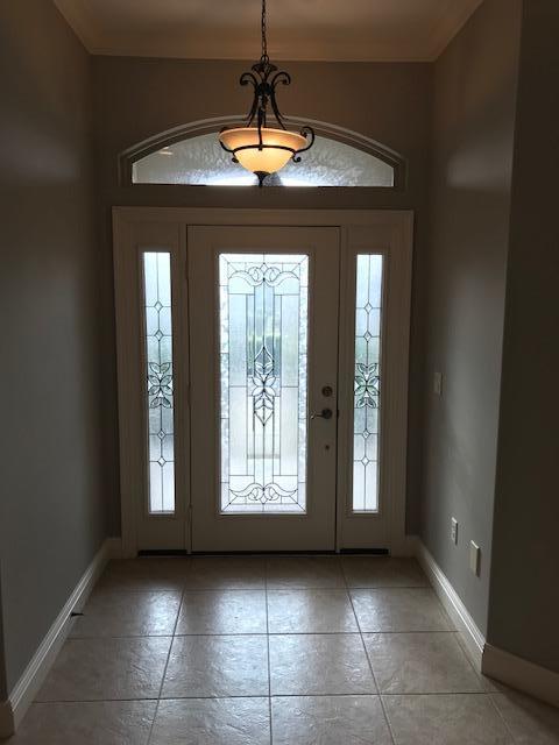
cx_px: 280
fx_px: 603
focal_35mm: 28
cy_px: 372
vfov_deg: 63.4
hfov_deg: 49.7
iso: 25
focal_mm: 3.99
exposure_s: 1/120
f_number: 1.8
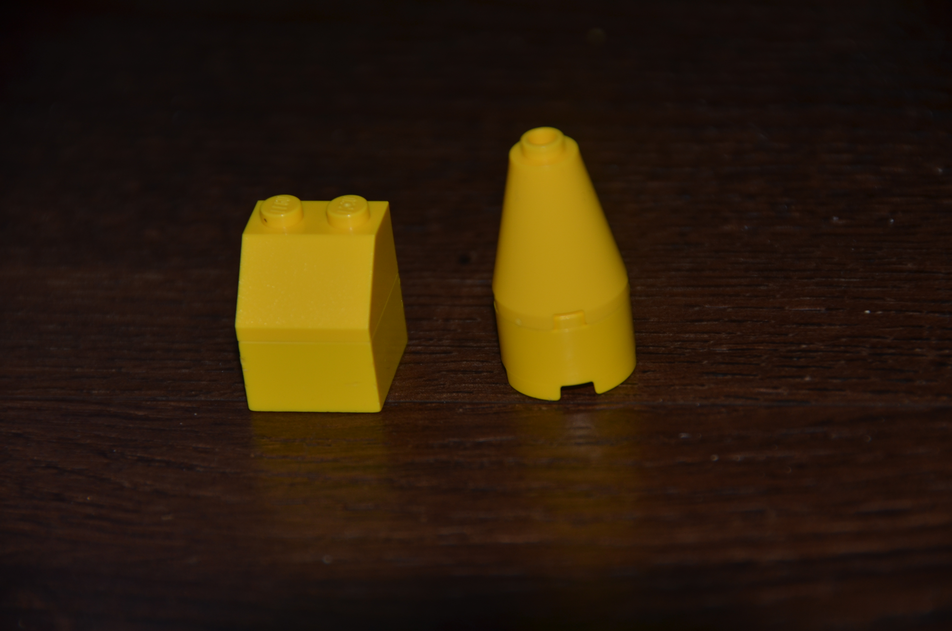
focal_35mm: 300
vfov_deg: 4.6
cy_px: 316
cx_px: 476
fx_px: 7917
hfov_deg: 6.9
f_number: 5.6
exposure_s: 1/30
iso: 200
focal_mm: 200
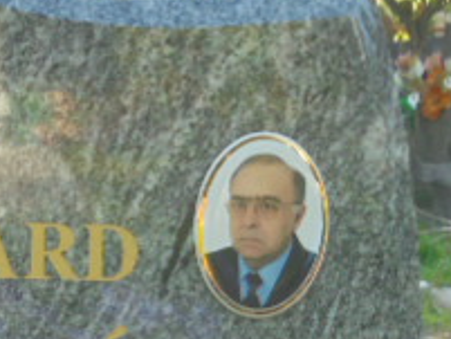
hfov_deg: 10.9
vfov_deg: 8.3
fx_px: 2320
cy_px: 415
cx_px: -119
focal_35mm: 178
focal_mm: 10.1
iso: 100
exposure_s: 1/80
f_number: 5.2
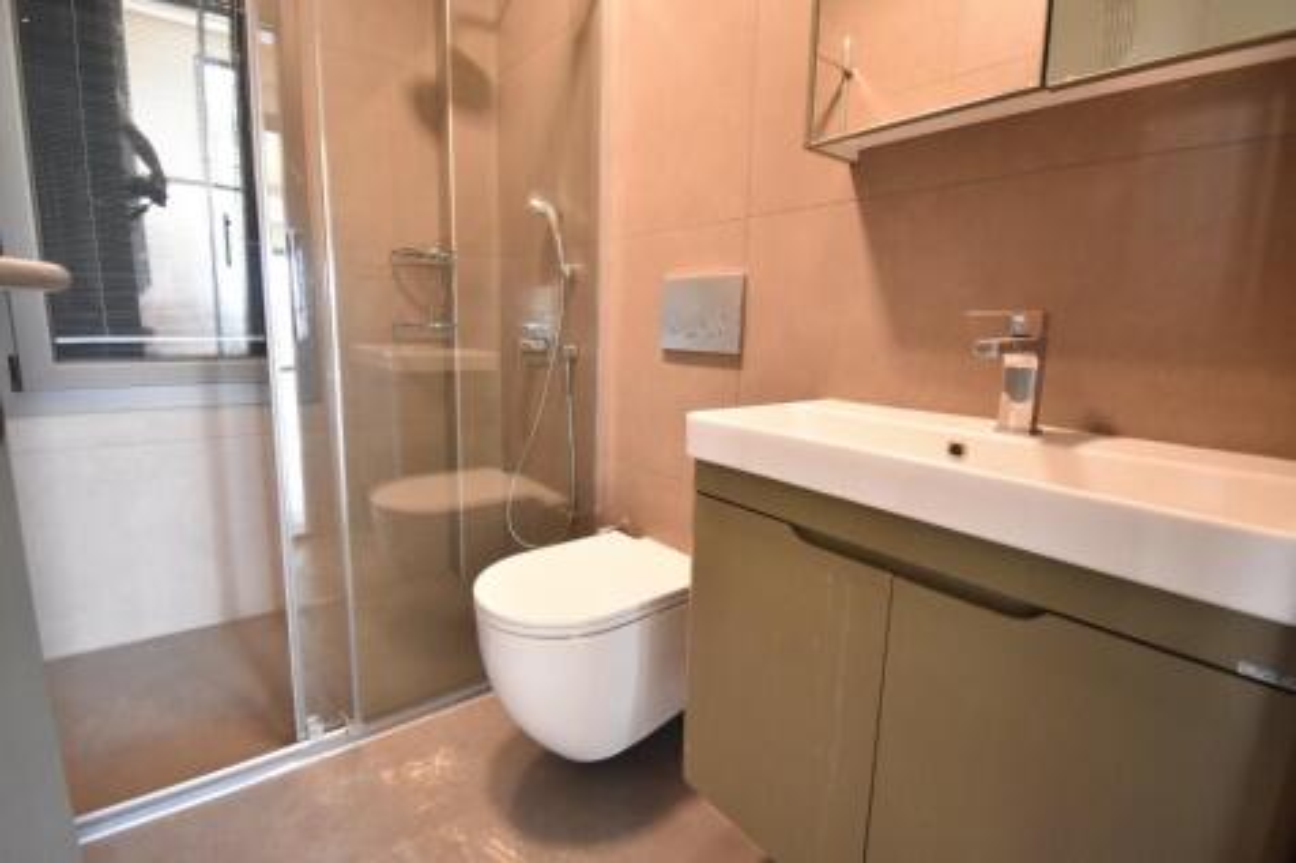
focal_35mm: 15
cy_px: 432
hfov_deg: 100.4
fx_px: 540
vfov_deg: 77.3
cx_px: 648
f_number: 4.5
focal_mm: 10
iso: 2000
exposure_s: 1/15
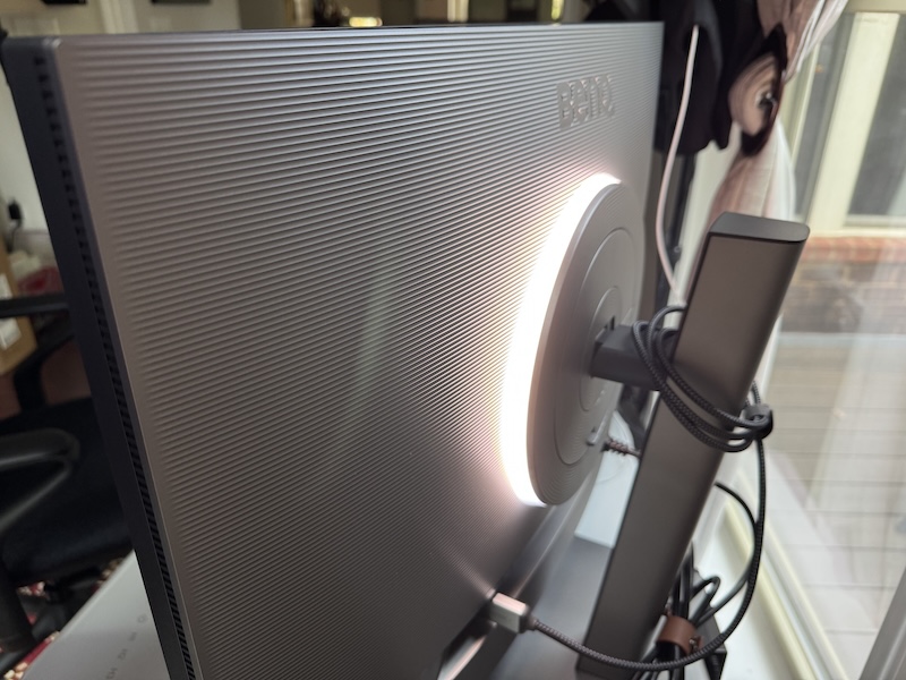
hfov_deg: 71.6
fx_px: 628
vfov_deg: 56.8
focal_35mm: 24
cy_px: 340
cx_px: 453
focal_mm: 6.76
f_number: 1.78
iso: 250
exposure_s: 1/60
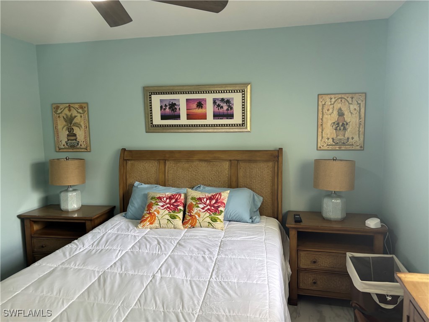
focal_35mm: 26
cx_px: 214
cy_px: 161
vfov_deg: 53.1
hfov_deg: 67.3
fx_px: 322
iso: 125
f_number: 1.6
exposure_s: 1/121
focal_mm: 5.96
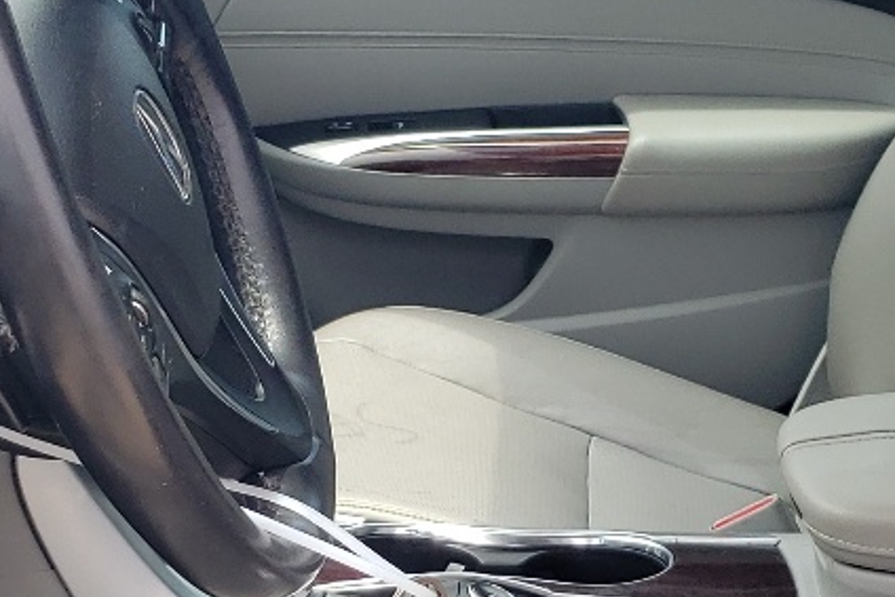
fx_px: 2537
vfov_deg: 13.3
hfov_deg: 20.0
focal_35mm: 102
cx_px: 384
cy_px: 527
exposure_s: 1/833
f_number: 1.5
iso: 50
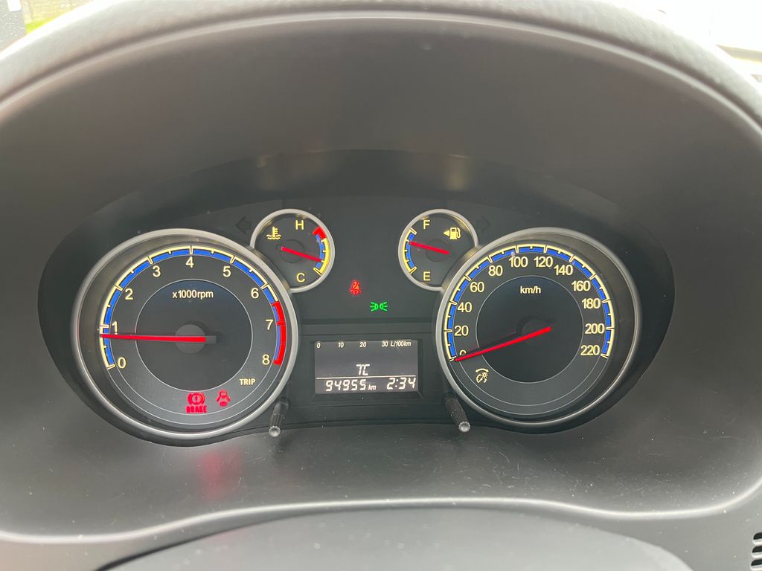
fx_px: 572
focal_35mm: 26
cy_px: 286
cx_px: 381
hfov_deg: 67.3
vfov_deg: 53.1
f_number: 1.6
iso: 250
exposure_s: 1/60
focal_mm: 5.1
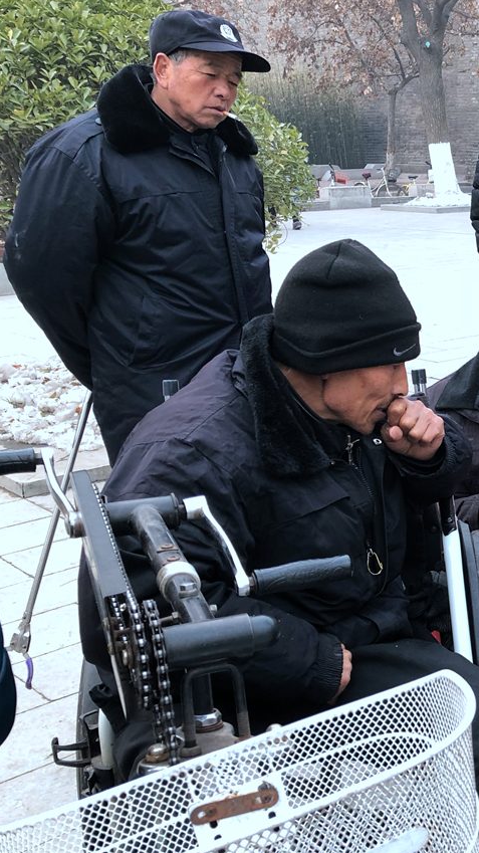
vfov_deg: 44.6
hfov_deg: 22.8
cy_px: 448
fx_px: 1040
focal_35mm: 46
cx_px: 641
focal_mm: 3.99
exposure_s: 1/100
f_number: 1.8
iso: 32
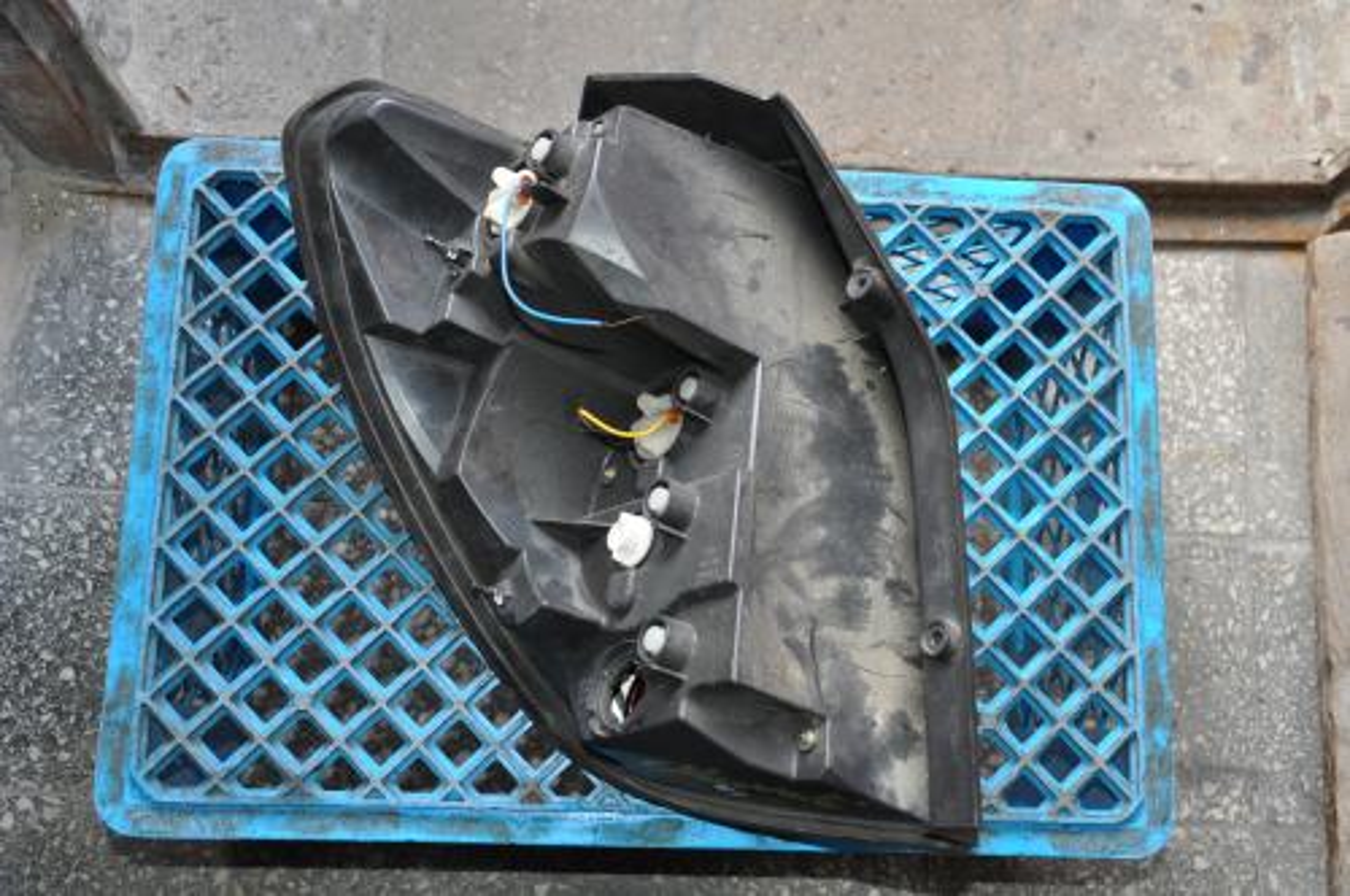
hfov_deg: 49.6
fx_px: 1461
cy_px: 448
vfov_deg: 34.1
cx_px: 675
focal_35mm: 39
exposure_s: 1/60
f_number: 4
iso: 800
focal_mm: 26
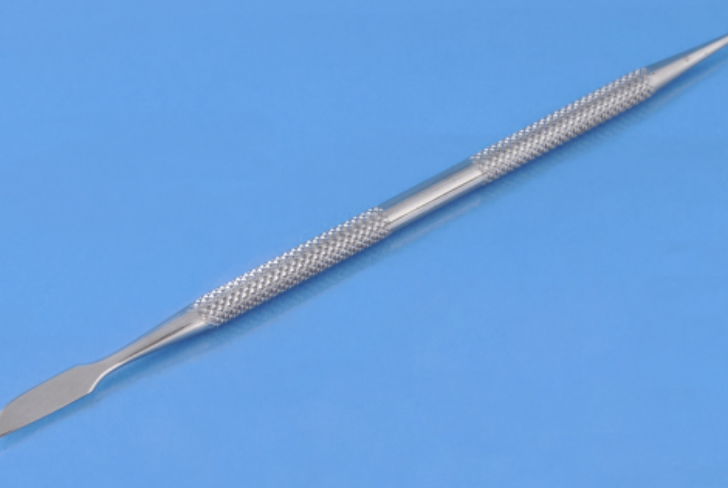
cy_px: 232
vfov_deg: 13.3
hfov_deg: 19.8
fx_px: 2086
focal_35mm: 103
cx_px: 345
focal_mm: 38
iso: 100
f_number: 9
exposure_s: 1/160
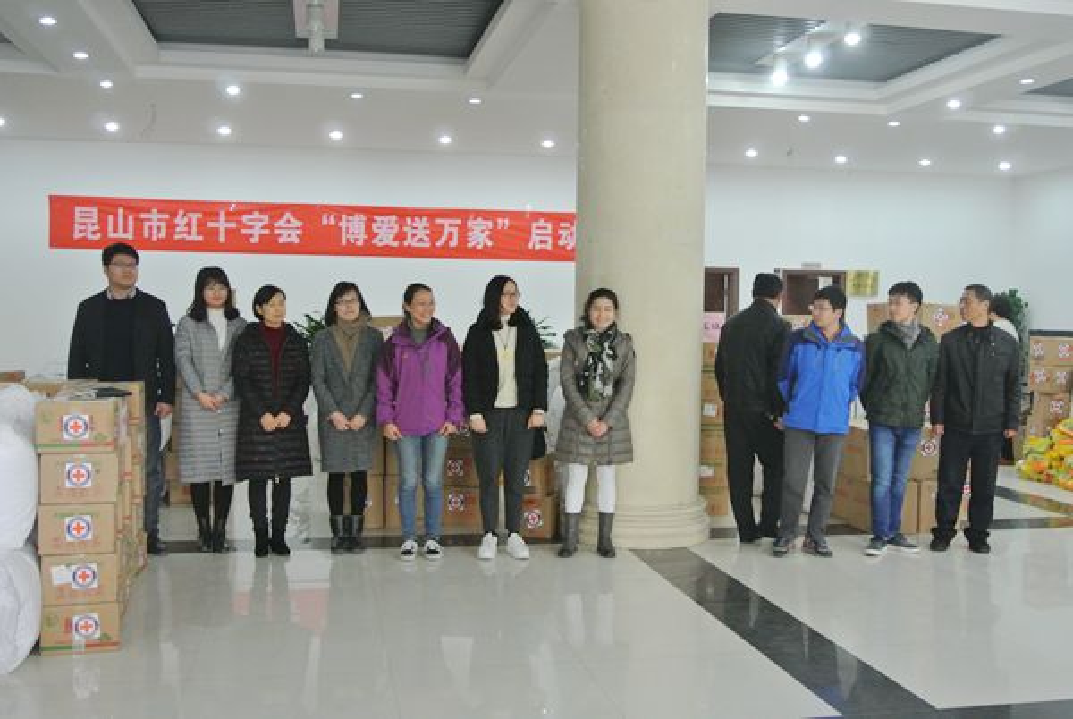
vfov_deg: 36.1
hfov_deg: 51.8
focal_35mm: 37
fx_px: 1104
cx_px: 536
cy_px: 360
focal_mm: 14
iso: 800
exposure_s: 1/50
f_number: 4
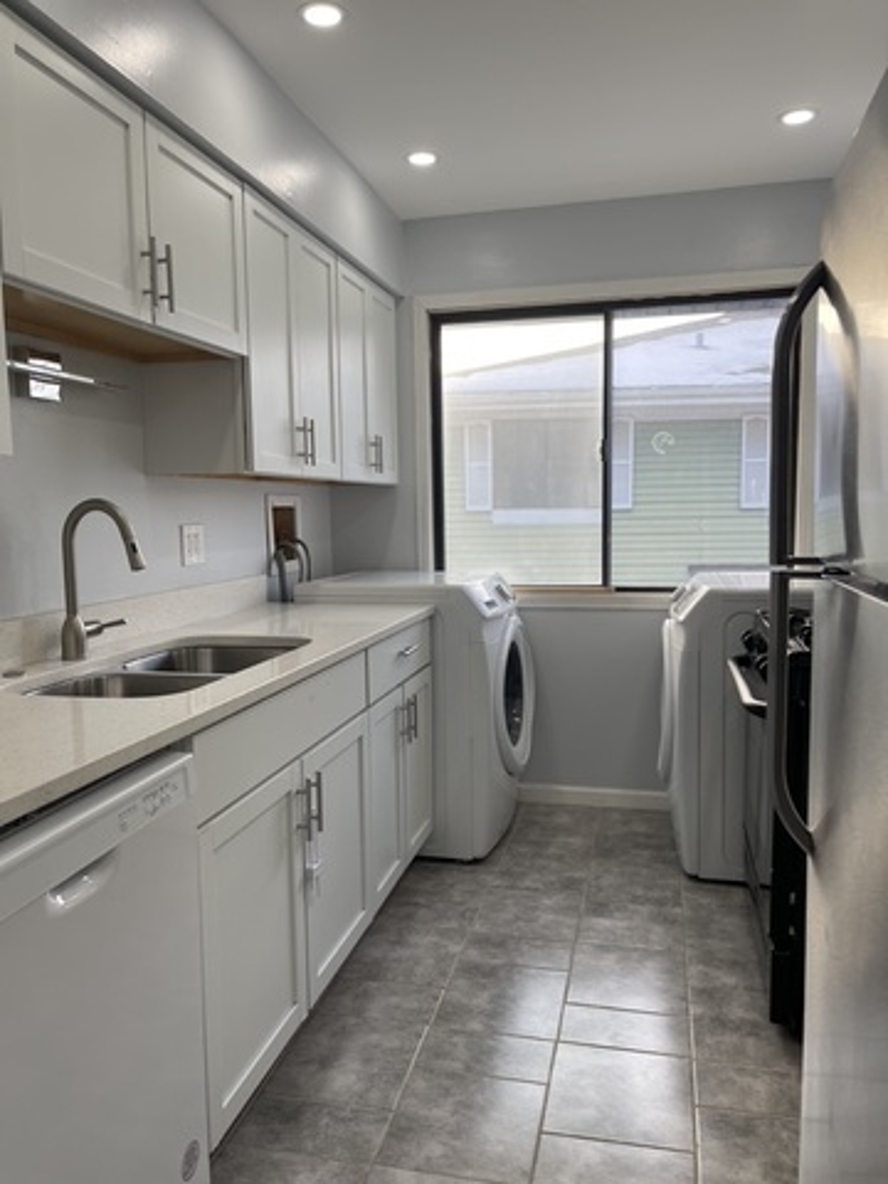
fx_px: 855
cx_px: 444
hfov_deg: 54.9
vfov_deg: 69.4
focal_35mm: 25
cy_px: 592
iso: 32
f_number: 1.6
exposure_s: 1/215
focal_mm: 5.1
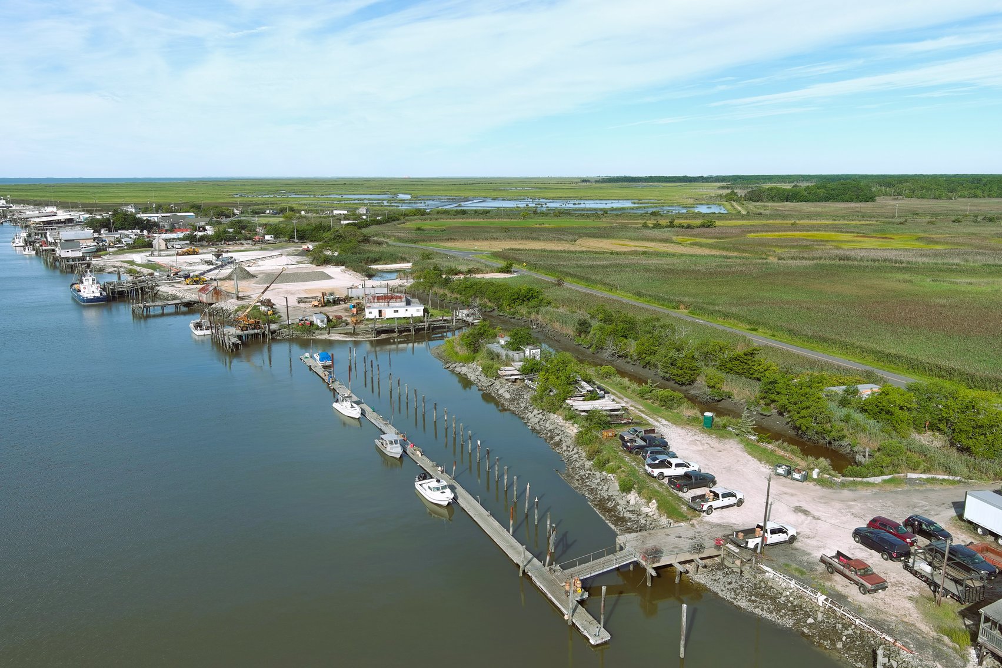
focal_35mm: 29
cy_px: 334
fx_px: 807
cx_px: 501
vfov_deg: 45.0
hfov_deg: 63.7
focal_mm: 10.57
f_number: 2.8
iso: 100
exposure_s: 1/1000
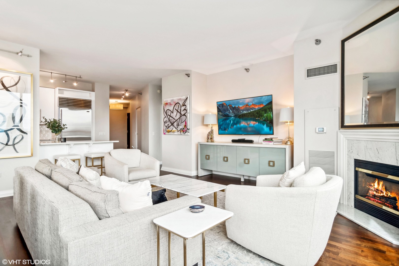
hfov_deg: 90.0
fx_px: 199
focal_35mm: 18
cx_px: 200
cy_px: 133
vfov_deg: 67.4
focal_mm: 12
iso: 200
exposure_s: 1/40
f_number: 8
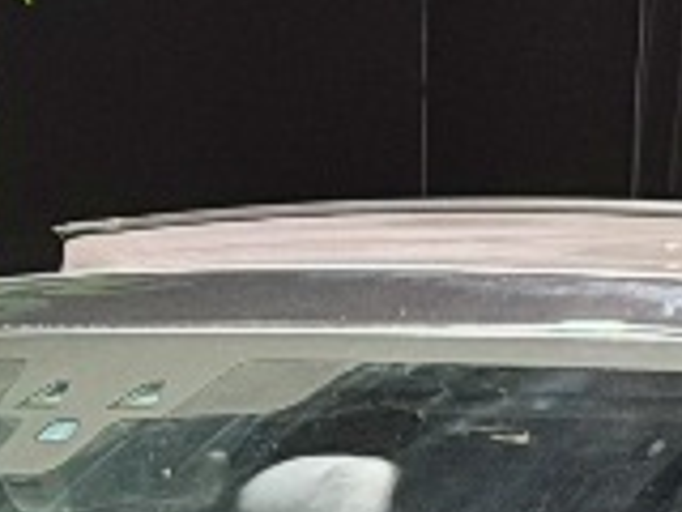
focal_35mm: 385
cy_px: 704
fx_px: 7585
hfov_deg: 5.1
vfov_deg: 3.8
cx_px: 111
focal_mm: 6.76
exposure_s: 1/33
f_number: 1.78
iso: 200
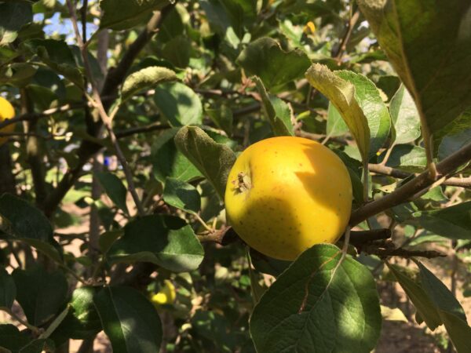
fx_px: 395
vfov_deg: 48.2
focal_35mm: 29
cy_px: 176
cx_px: 236
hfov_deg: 61.7
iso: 25
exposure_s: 1/1261
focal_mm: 4.15
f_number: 2.2
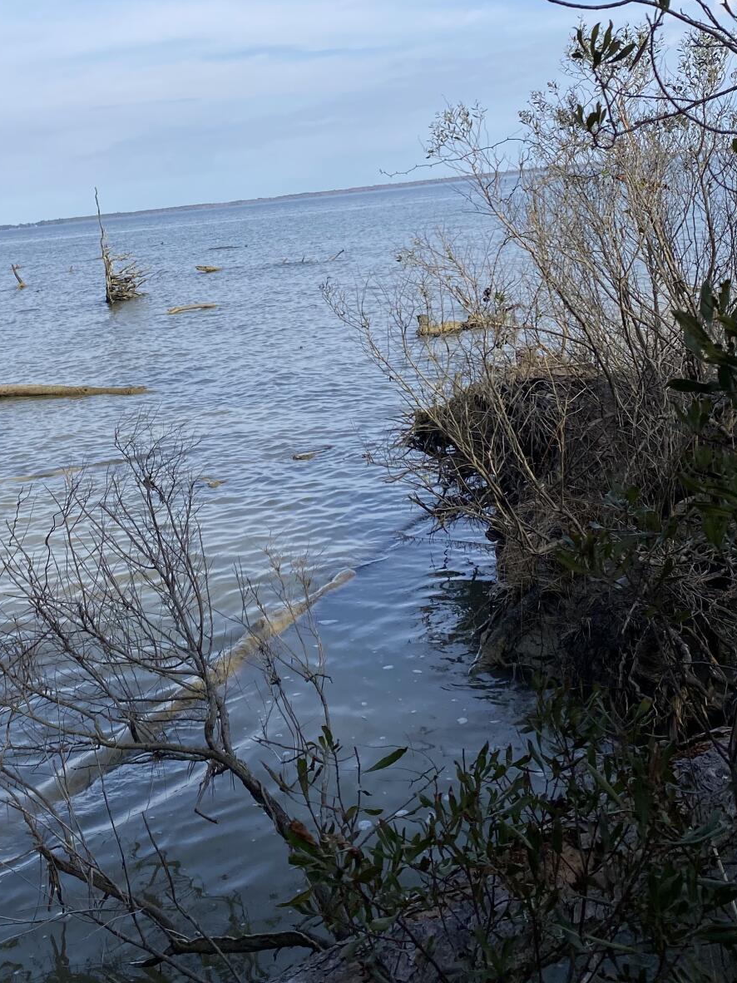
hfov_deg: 32.4
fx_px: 1250
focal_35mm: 44
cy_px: 245
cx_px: 214
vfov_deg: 41.7
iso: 32
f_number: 1.8
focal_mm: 4.25
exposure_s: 1/3205
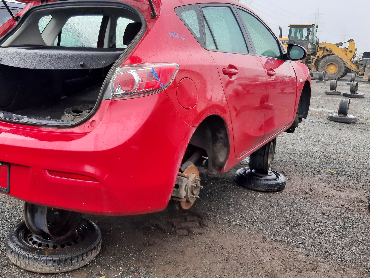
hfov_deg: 52.0
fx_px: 374
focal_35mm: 35
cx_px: 137
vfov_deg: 40.4
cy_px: 103
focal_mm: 3.92
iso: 40
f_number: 1.7
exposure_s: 1/295
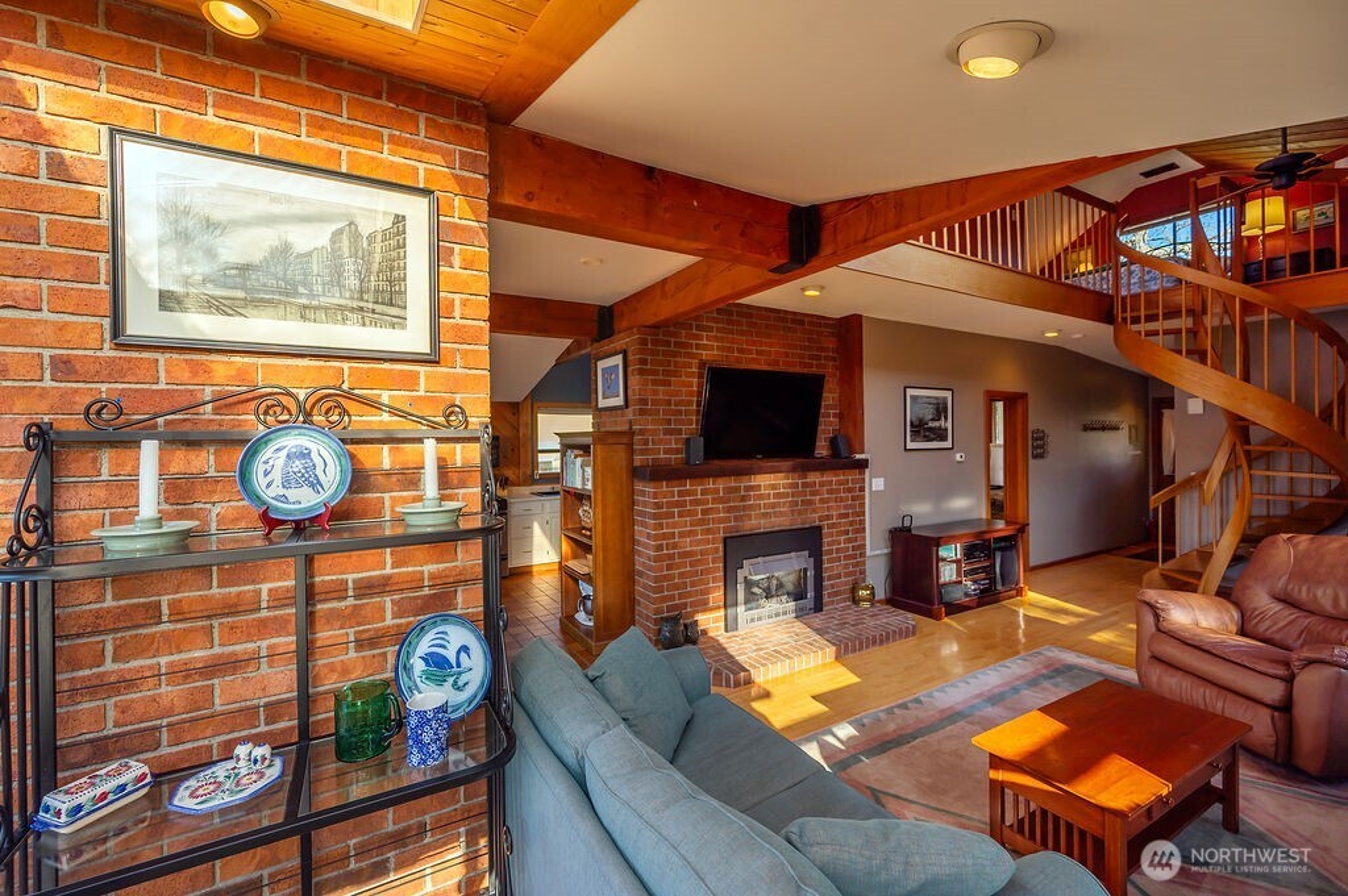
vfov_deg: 81.1
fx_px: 524
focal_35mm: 14
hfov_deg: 104.3
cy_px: 448
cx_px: 674
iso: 100
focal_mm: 14
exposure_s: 1/200
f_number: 5.6
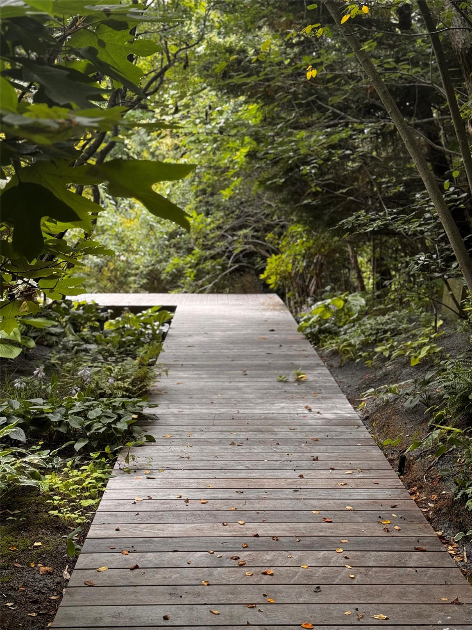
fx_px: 873
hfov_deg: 30.3
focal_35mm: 48
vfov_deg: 39.7
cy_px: 315
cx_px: 236
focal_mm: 6.76
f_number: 1.78
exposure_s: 1/309
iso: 64
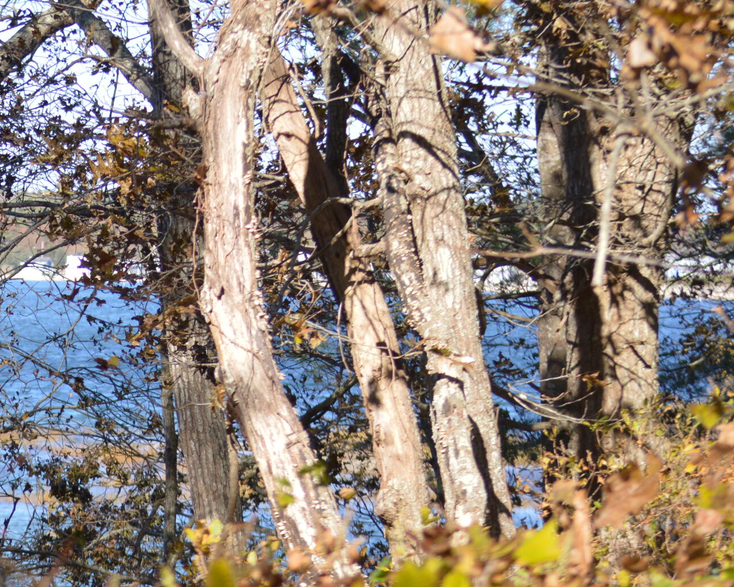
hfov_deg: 10.6
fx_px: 3912
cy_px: 291
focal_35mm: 180
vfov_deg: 8.6
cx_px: -7
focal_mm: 55
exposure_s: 1/320
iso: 100
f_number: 4
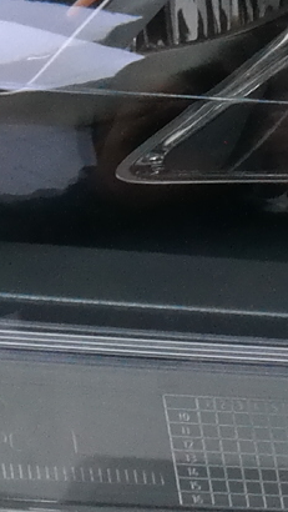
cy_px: -145
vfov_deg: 3.9
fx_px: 7539
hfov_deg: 2.2
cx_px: 747
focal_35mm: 556
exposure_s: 1/60
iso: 800
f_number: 9
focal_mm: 37
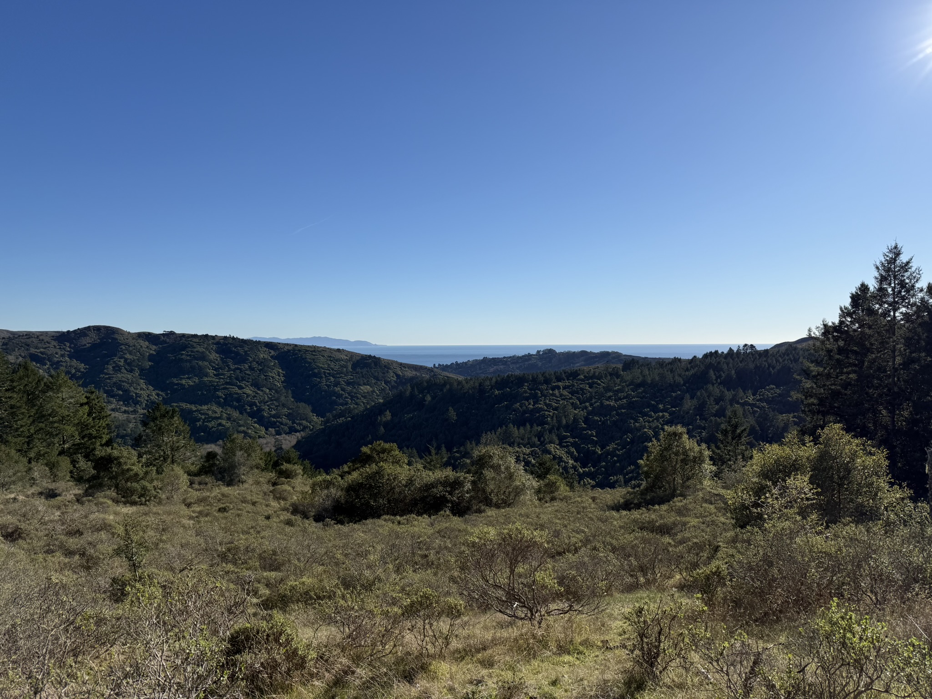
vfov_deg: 56.8
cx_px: 466
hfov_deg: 71.6
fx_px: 646
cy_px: 350
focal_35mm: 24
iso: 80
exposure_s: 1/8130
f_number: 1.78
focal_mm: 6.76
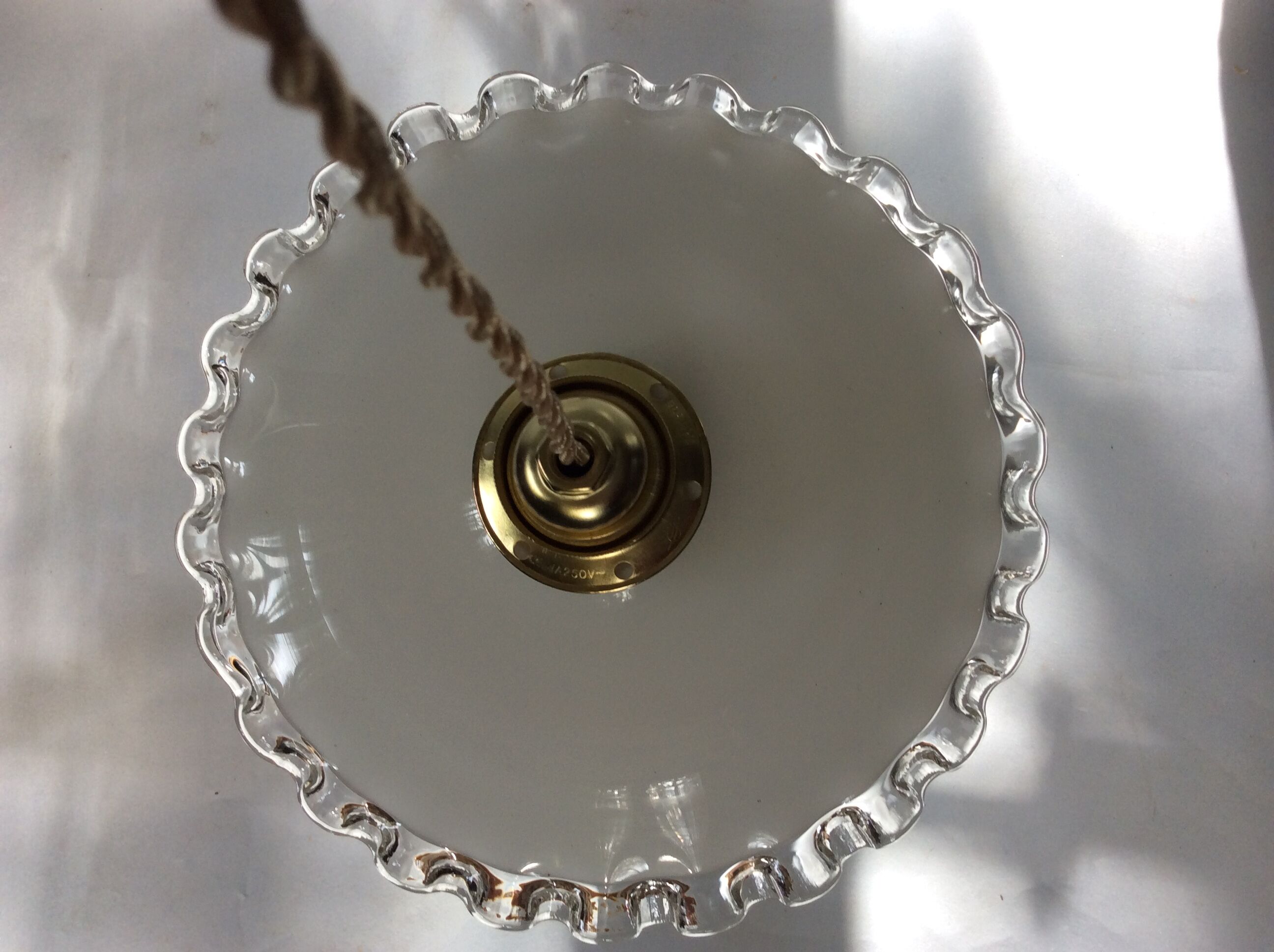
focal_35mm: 32
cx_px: 637
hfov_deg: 56.9
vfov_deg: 44.1
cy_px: 476
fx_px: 1176
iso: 40
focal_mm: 3.3
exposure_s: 1/100
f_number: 2.4
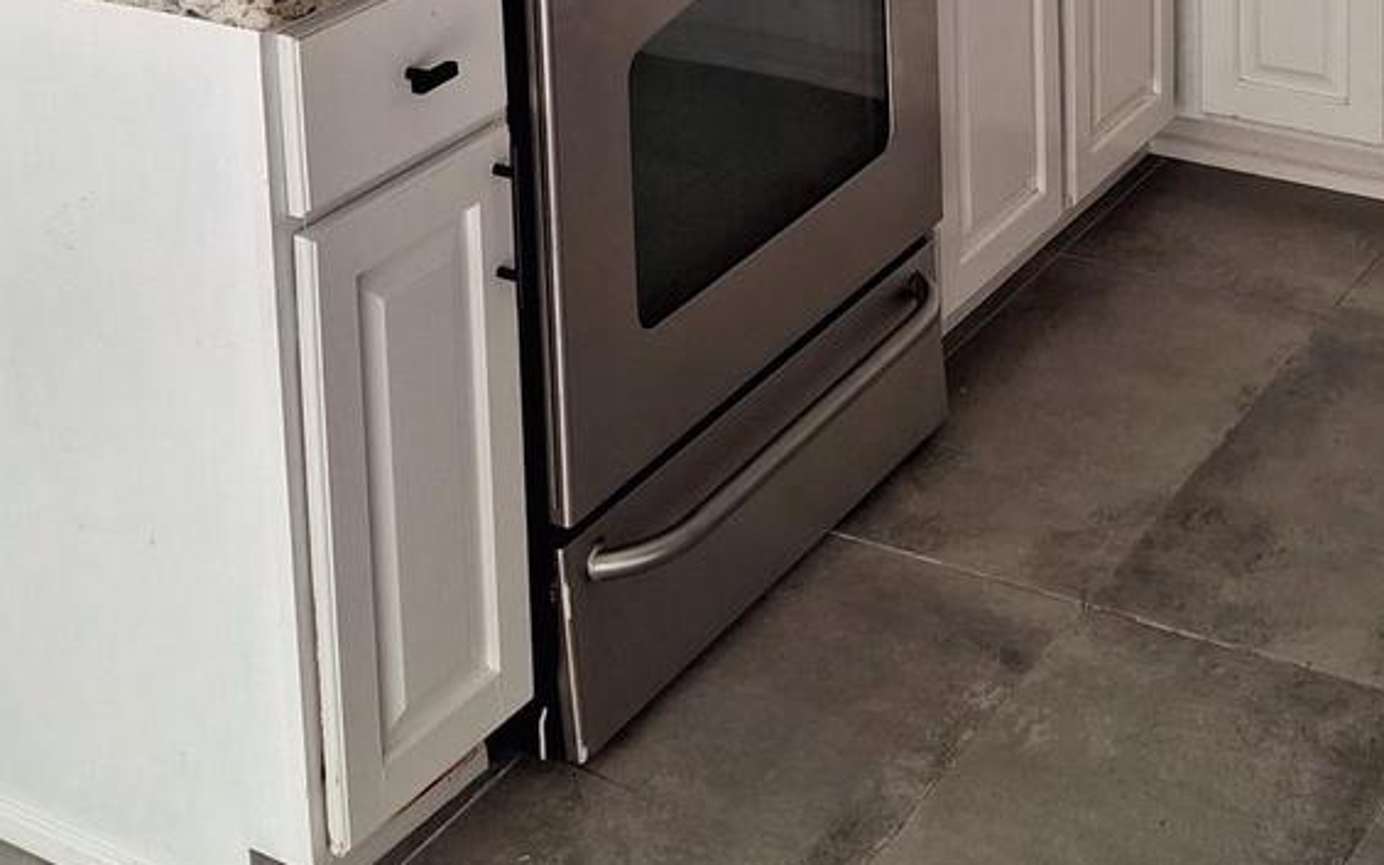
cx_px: 745
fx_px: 2715
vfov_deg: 16.5
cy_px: -417
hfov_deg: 28.6
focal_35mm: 72
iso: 25
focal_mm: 4.69
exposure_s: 1/150
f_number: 1.8
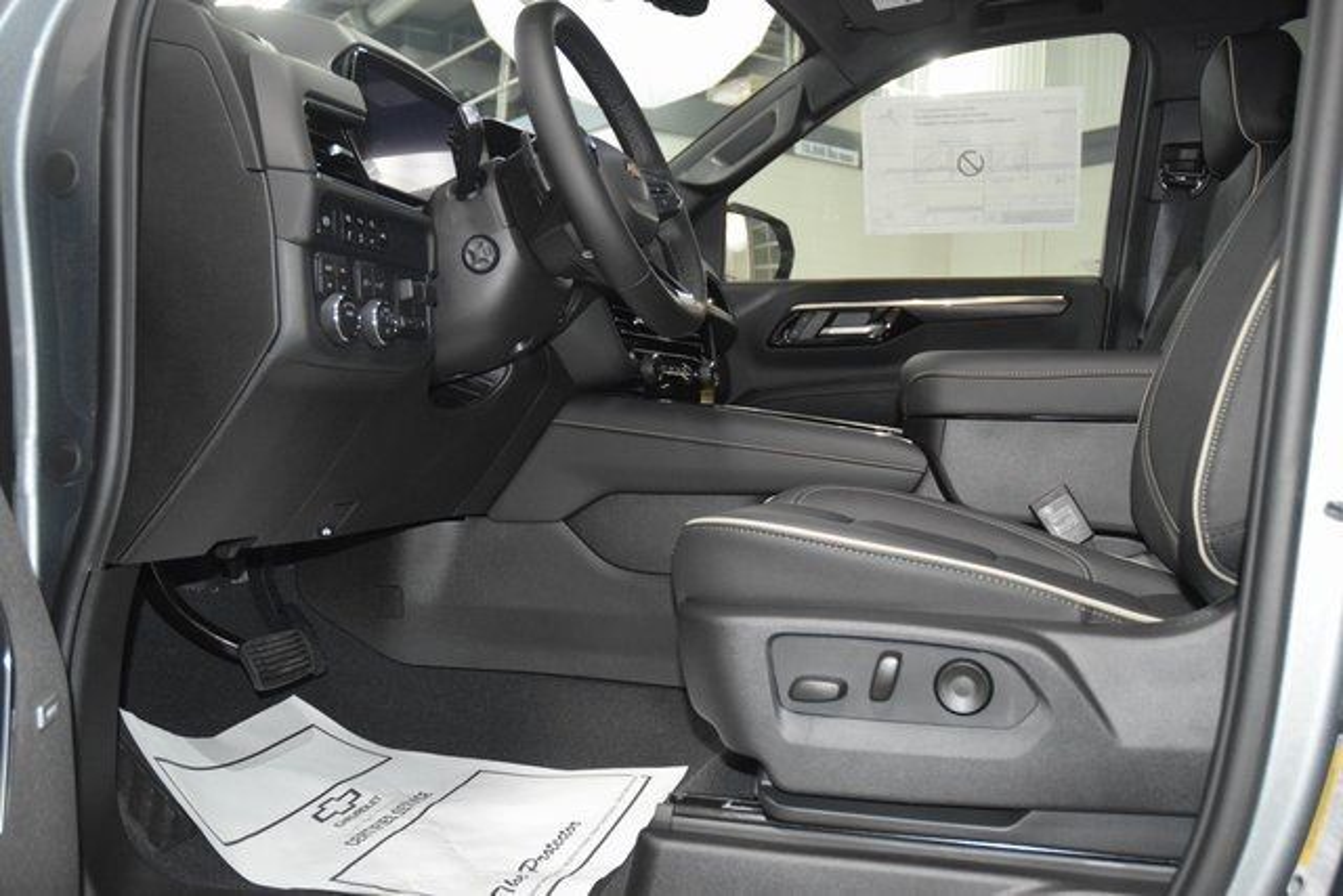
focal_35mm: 33
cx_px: 672
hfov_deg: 57.2
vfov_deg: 40.0
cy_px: 448
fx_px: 1231
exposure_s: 1/100
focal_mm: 22
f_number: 3.5
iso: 3200
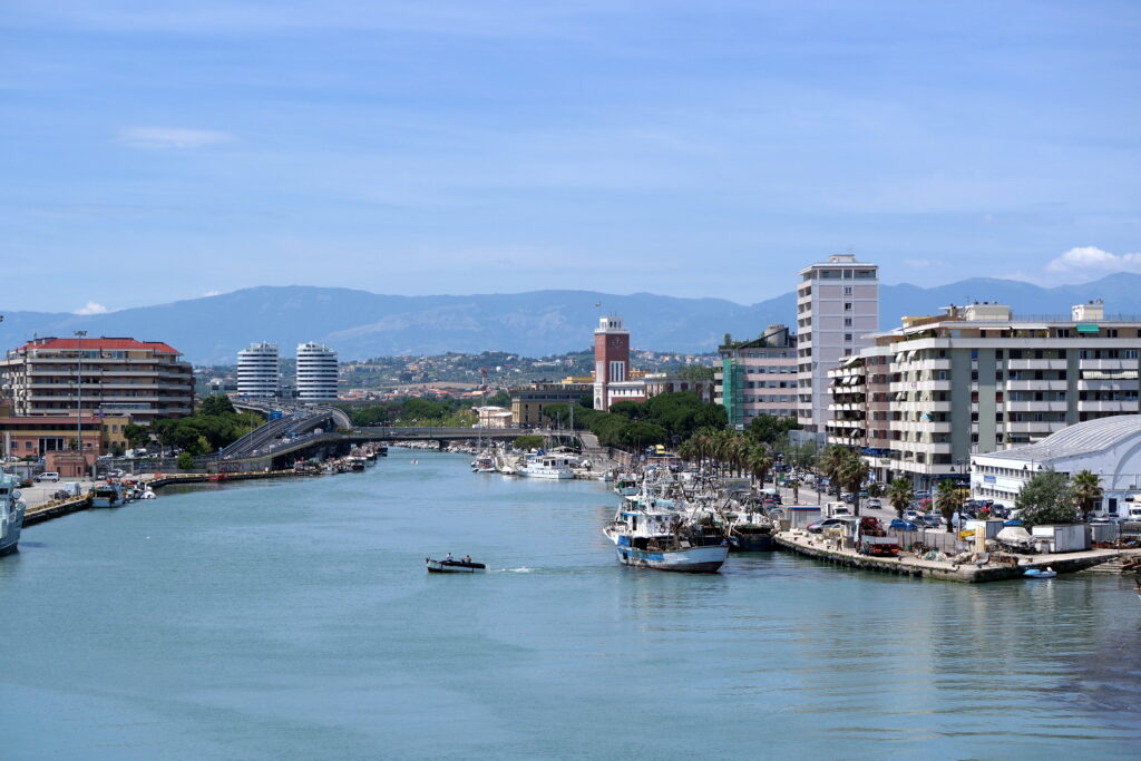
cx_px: 570
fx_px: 2441
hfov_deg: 26.3
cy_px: 380
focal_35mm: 77
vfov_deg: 17.7
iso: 100
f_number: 6.3
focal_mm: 50
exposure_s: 1/500
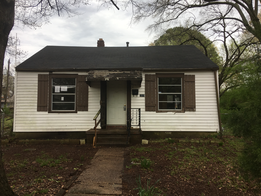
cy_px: 98
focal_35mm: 29
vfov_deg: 48.2
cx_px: 130
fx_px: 219
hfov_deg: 61.7
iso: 25
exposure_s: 1/295
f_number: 2.2
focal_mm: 4.15
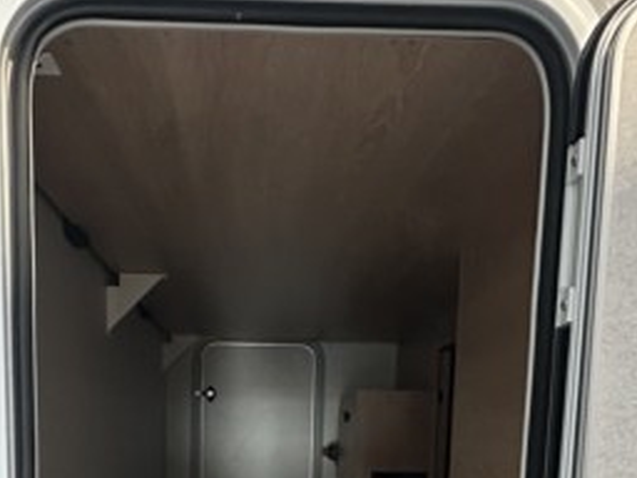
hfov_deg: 52.4
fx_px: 644
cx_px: 264
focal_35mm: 35
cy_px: 505
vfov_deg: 35.7
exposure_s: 1/50
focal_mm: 2.22
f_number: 2.2
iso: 1250
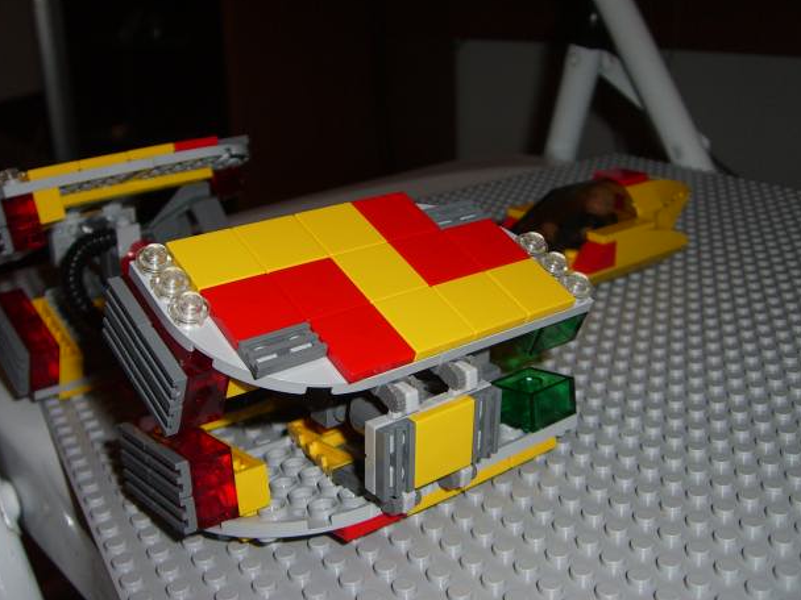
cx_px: 386
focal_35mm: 40
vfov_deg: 36.0
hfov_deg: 46.8
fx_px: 926
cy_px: 307
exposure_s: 1/60
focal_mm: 6.2
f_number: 2.7
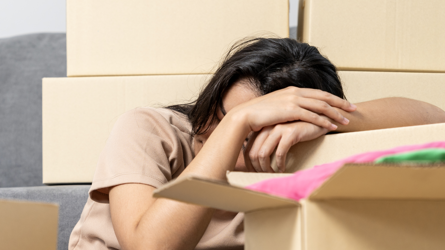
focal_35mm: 106
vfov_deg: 11.4
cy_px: 170
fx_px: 1251
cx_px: 183
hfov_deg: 20.2
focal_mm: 70
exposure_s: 1/125
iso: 320
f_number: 4
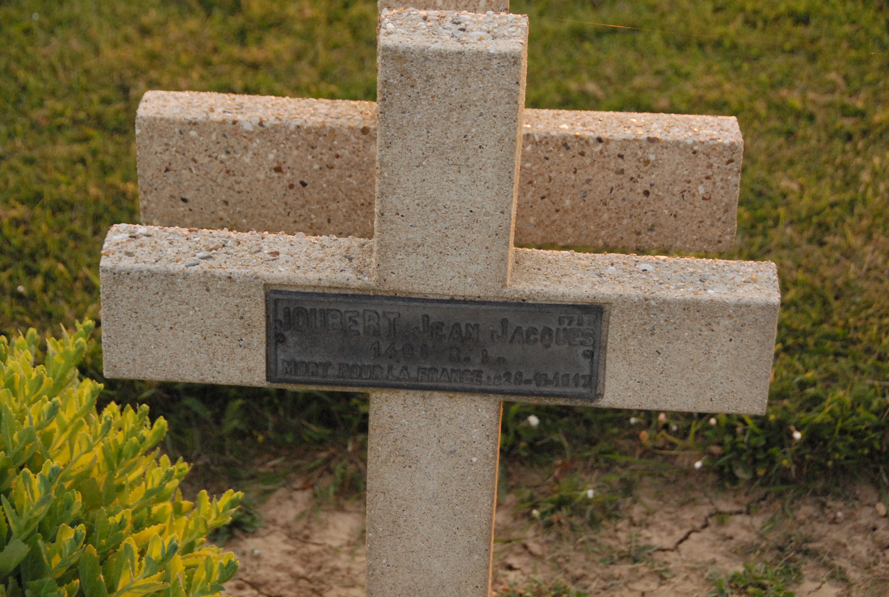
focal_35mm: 84
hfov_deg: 24.1
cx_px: 444
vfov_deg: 16.3
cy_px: 298
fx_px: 2079
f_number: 7.1
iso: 1600
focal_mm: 56
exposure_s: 1/350
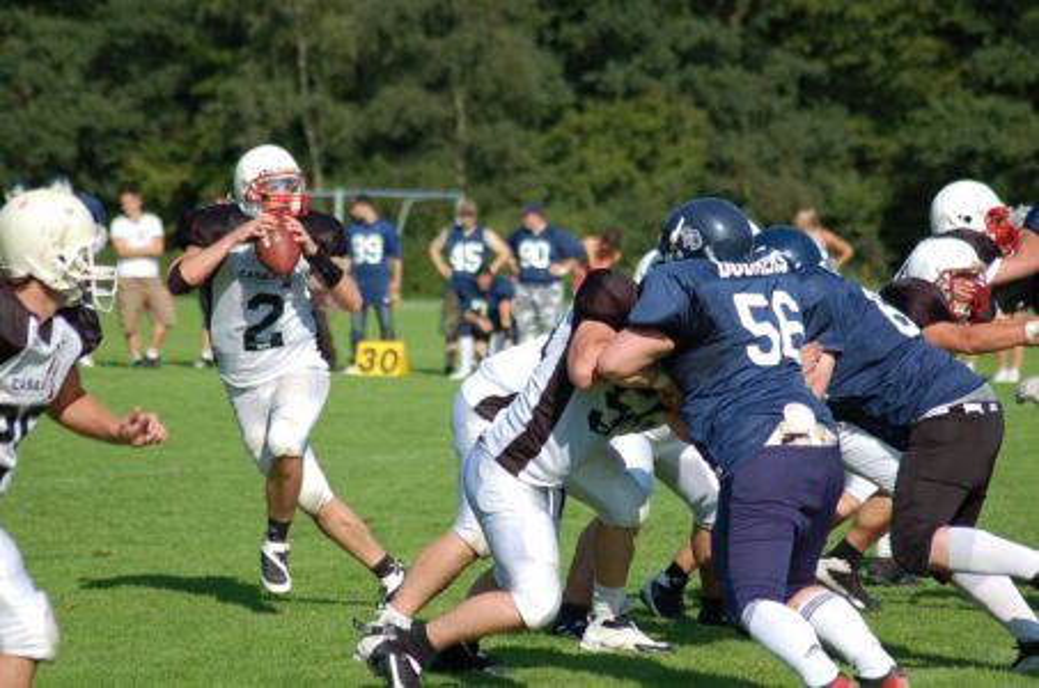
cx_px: 520
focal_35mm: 202
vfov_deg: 6.8
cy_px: 344
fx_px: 5832
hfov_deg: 10.2
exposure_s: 1/1250
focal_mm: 135
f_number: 5
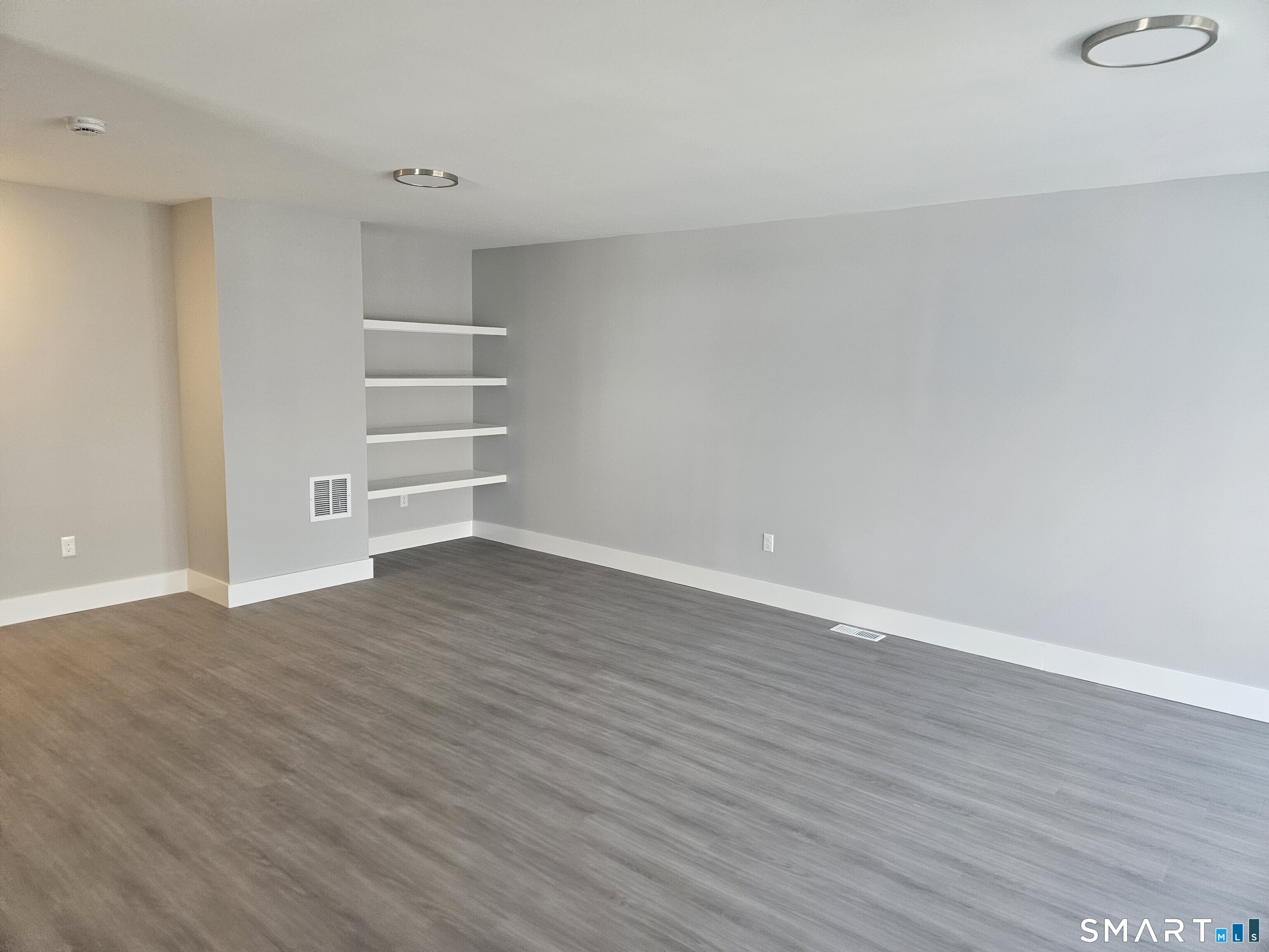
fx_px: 843
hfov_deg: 73.9
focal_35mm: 23
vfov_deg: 58.9
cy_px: 476
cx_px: 634
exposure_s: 1/120
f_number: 1.8
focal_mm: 5.4
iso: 320
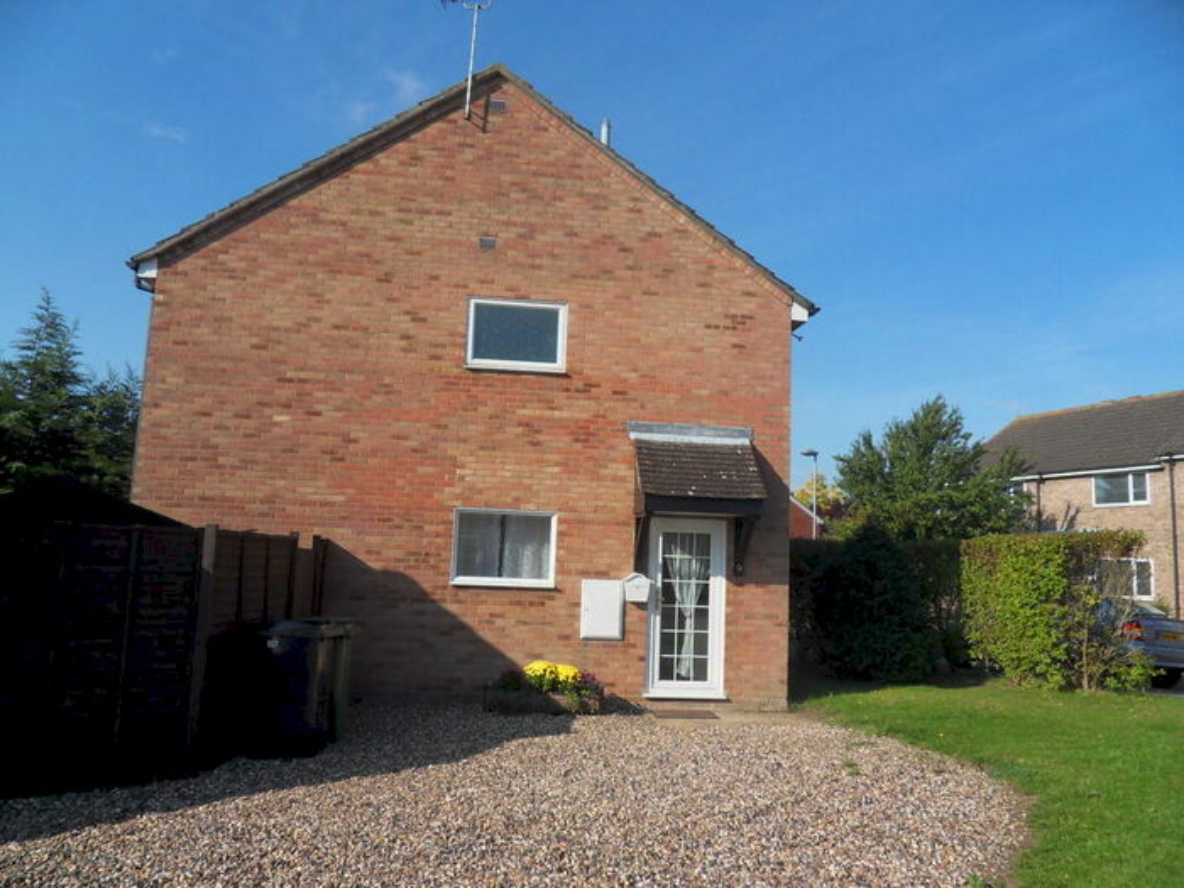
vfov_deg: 56.8
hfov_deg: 71.6
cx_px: 592
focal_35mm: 24
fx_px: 821
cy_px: 444
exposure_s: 1/250
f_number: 7.5
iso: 80
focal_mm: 4.2
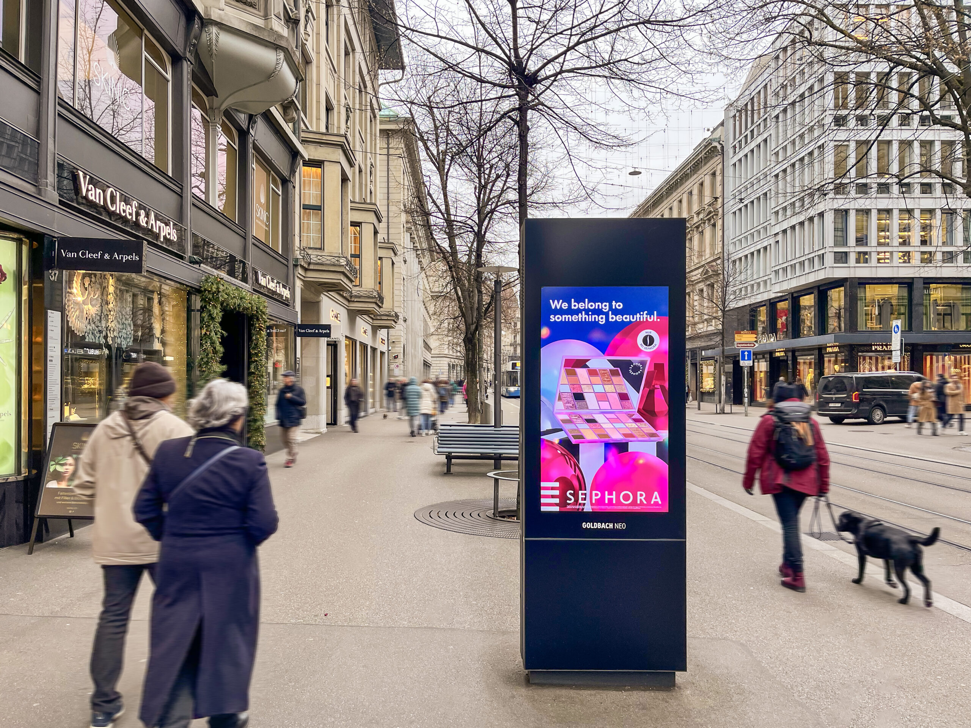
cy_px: 364
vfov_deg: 53.1
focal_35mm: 26
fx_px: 729
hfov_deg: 67.3
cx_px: 486
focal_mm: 5.1
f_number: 1.6
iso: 64
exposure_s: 1/122
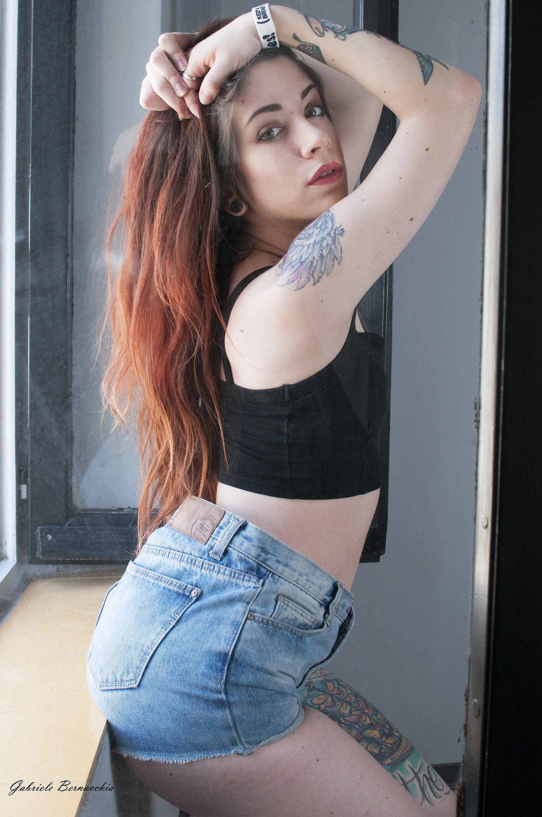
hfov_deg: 25.7
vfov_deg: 37.9
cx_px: 271
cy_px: 408
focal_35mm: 52
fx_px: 1189
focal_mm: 35
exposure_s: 1/100
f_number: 8
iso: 800
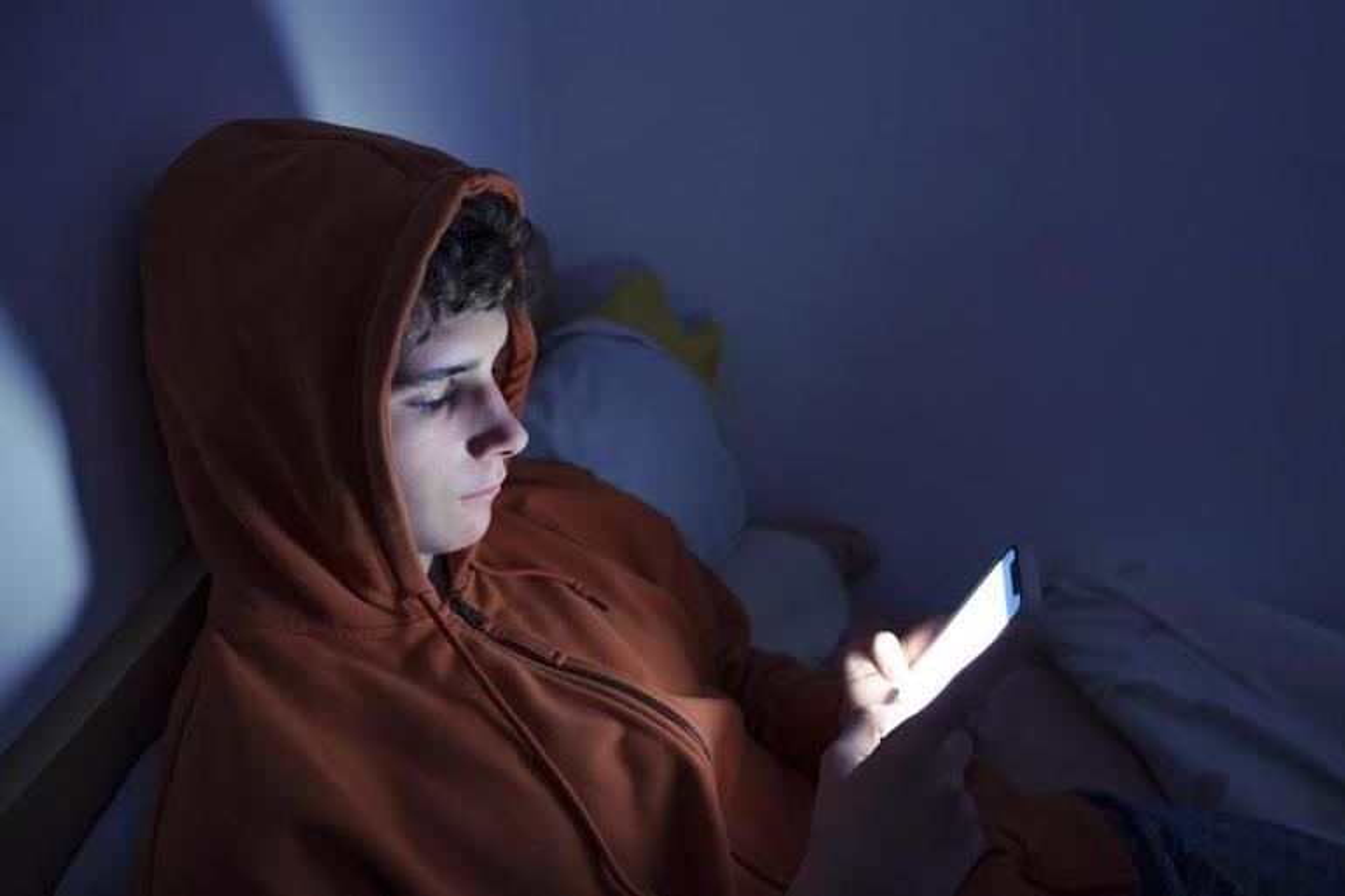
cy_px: 448
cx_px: 672
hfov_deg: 73.8
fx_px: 896
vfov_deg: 53.1
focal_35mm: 24
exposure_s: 1/200
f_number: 2.8
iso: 12800
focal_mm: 24
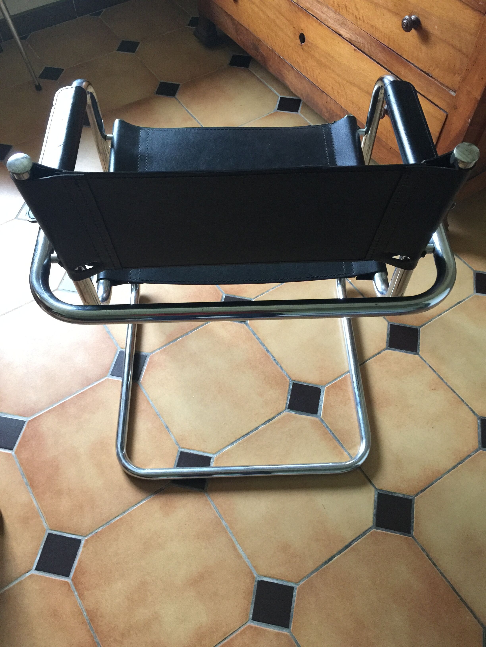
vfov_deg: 61.7
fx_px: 543
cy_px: 324
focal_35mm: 29
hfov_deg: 48.2
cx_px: 243
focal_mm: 4.15
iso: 160
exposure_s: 1/8
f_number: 2.2
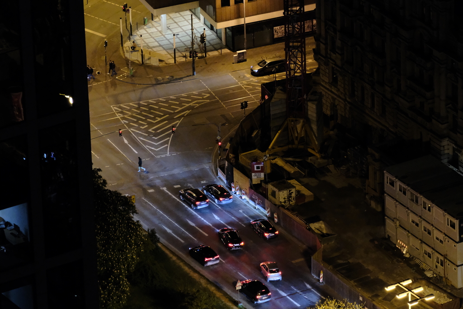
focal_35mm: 297
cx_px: 232
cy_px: 154
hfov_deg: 6.9
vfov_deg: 4.6
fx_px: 3820
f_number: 5.6
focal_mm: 198.3
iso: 12800
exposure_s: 1/42
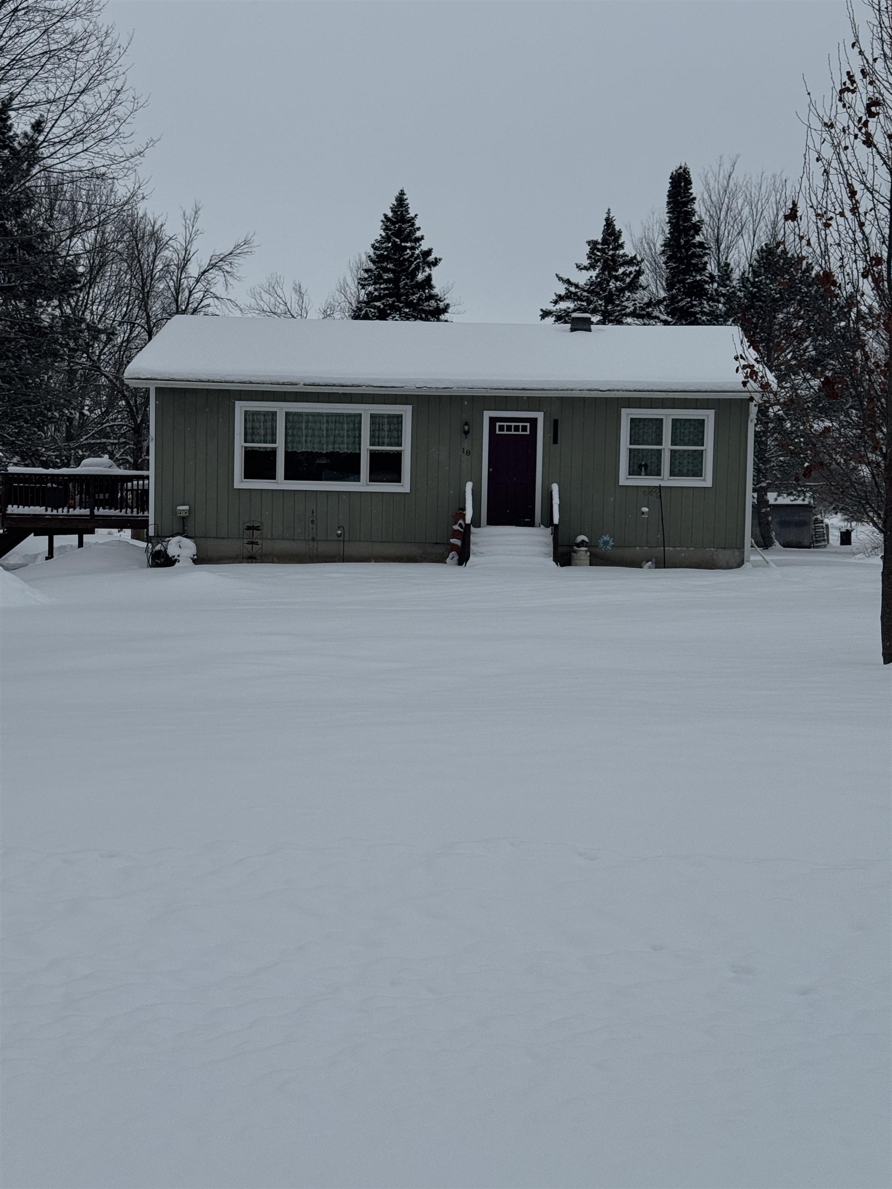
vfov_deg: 39.7
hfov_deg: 30.3
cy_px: 594
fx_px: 1649
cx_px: 446
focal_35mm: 48
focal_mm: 6.76
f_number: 1.78
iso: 80
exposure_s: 1/12500
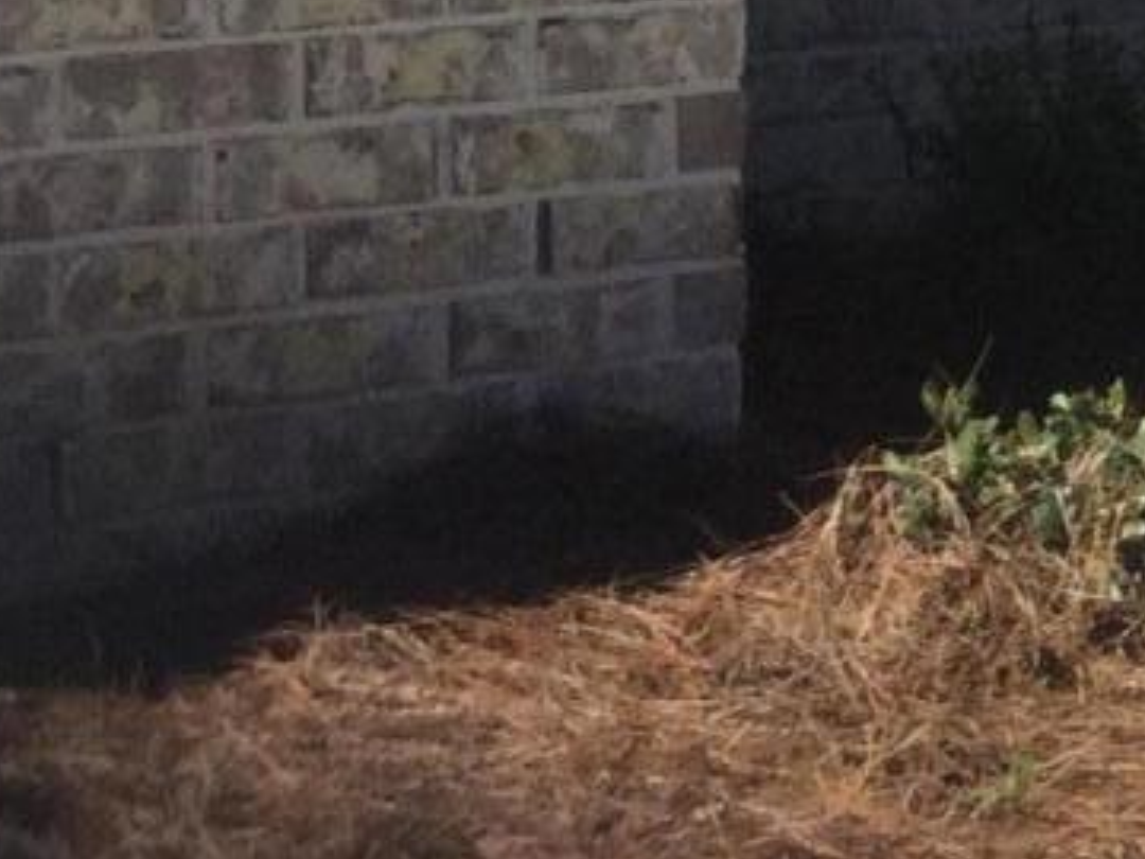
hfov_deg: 10.5
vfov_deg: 8.5
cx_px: 2319
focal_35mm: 172
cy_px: -337
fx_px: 5689
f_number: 2.4
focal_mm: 3.3
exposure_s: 1/1431
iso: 25
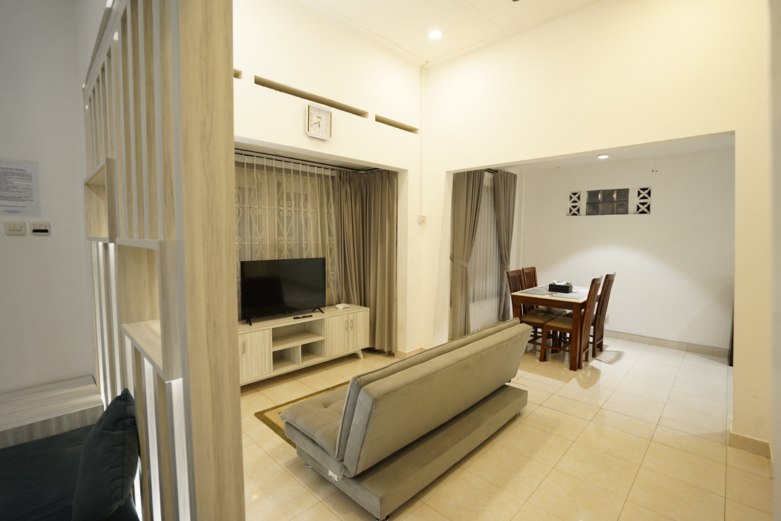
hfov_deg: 96.7
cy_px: 260
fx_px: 347
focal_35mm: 16
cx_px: 390
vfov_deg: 73.7
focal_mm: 16
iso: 1600
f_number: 4
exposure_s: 1/50
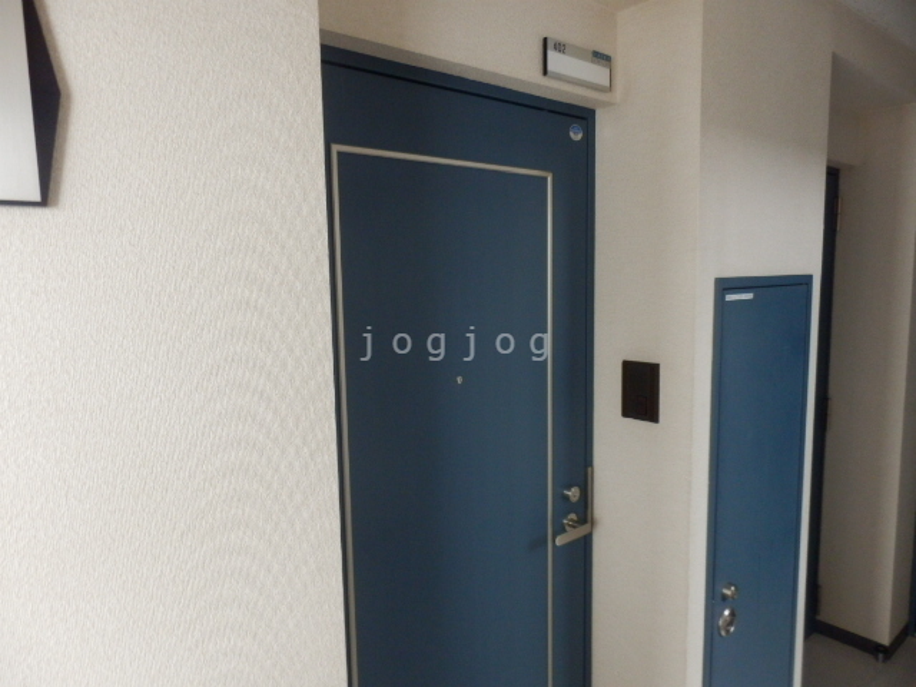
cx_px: 458
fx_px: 635
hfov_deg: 71.6
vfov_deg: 56.8
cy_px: 344
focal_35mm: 24
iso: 400
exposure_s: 1/30
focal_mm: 4.2
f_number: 3
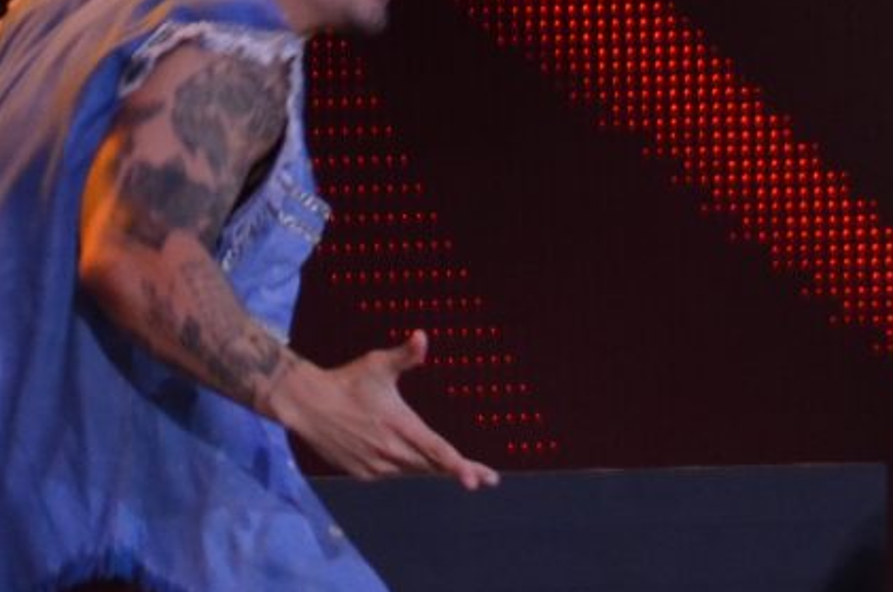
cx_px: 1184
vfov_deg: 1.3
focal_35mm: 1094
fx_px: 27086
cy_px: 104
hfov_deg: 1.9
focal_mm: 150
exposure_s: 1/125
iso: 800
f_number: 5
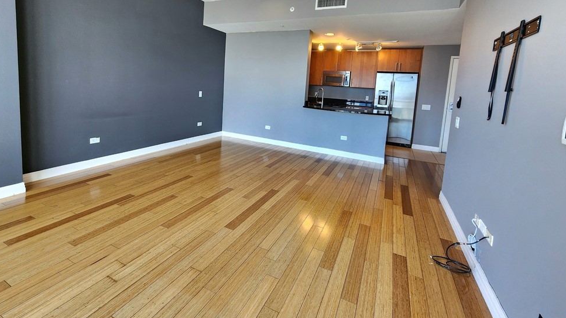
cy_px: 112
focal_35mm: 15
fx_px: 225
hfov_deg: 103.0
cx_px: 275
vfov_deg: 69.0
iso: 160
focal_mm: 2.2
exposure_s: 1/60.2
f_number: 2.2
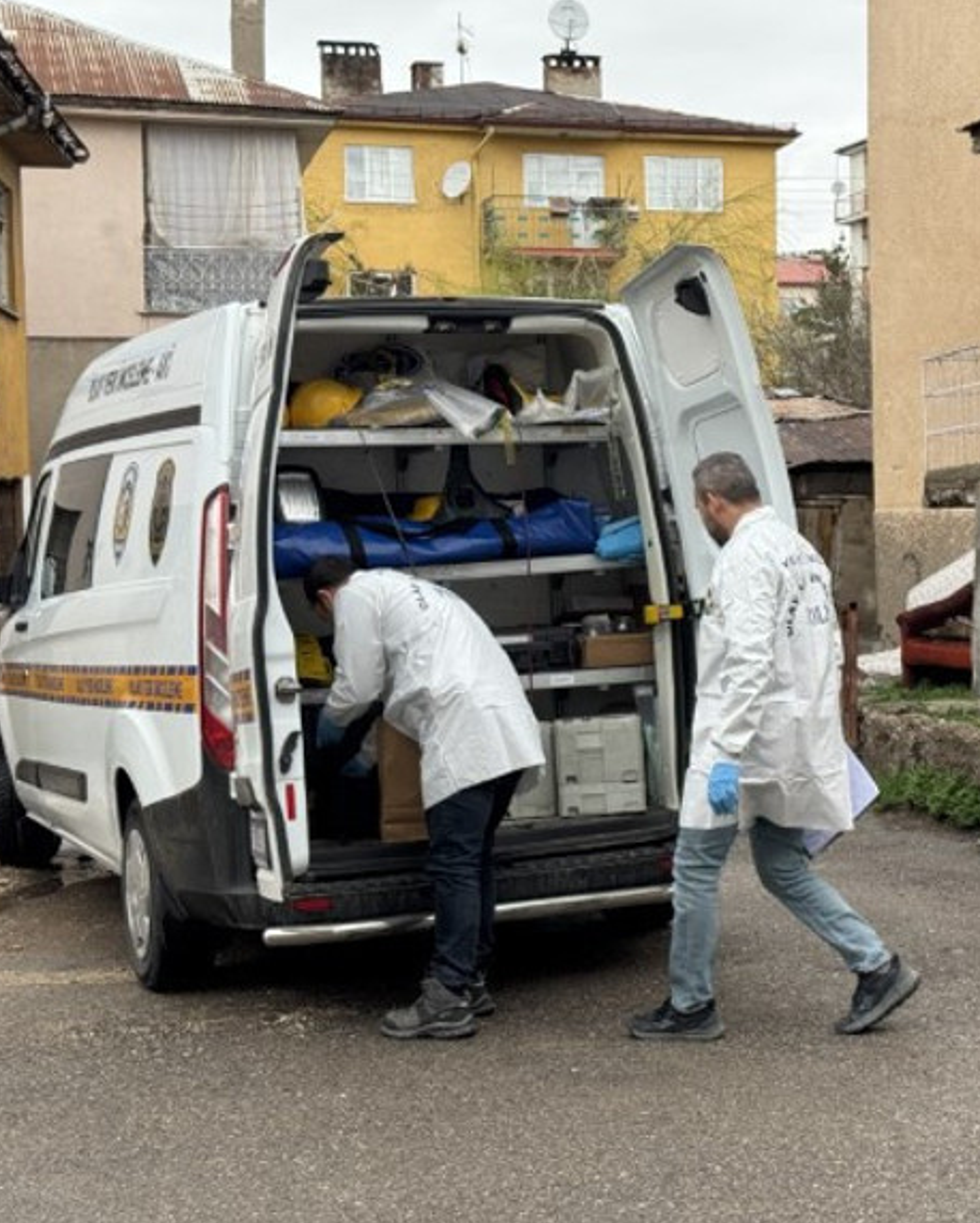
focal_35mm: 63
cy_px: 608
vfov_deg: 30.0
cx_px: 723
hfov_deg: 24.0
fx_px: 2283
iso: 64
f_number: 1.78
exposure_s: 1/678
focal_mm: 6.76
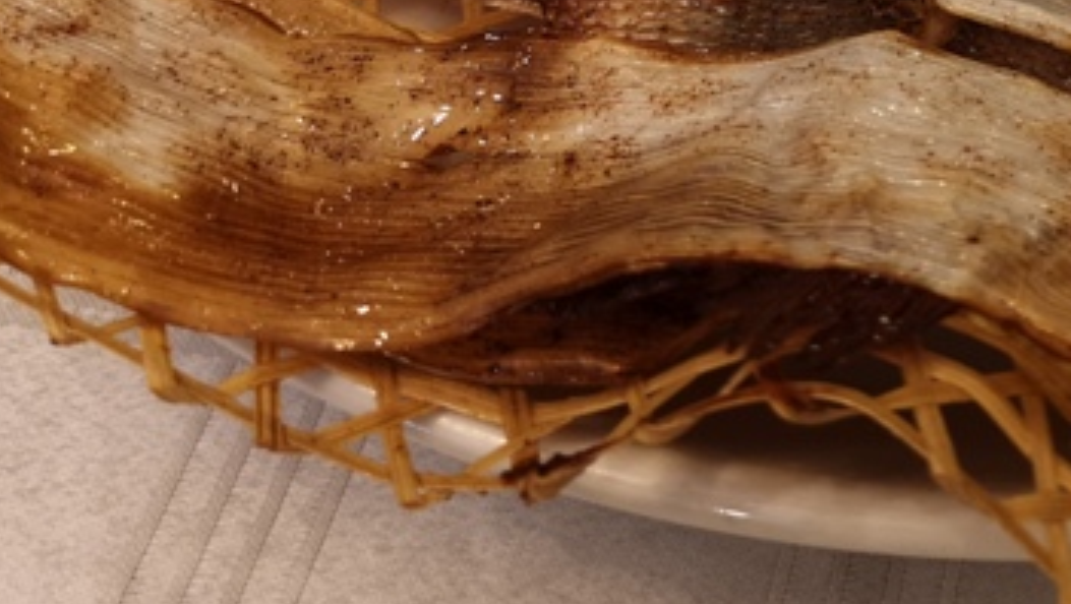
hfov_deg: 30.0
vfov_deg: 17.1
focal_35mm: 67
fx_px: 1904
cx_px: 976
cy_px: -153
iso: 160
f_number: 1.8
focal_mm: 3.95
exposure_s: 1/50
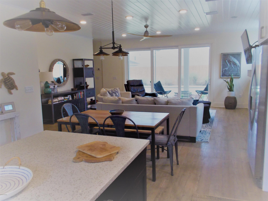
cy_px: 100
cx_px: 134
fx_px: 225
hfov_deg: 61.7
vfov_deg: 48.2
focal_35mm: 29
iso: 160
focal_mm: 4.1
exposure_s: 1/30
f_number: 3.3
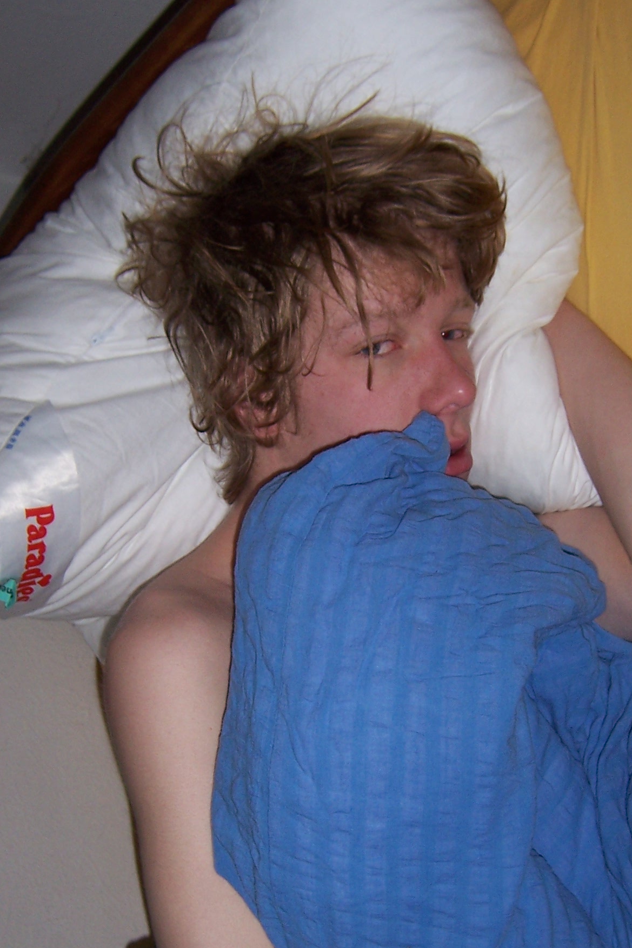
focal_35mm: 55
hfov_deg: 24.6
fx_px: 1449
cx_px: 366
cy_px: 549
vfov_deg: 36.2
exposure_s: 1/60
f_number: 2.8
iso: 80
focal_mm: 6.2
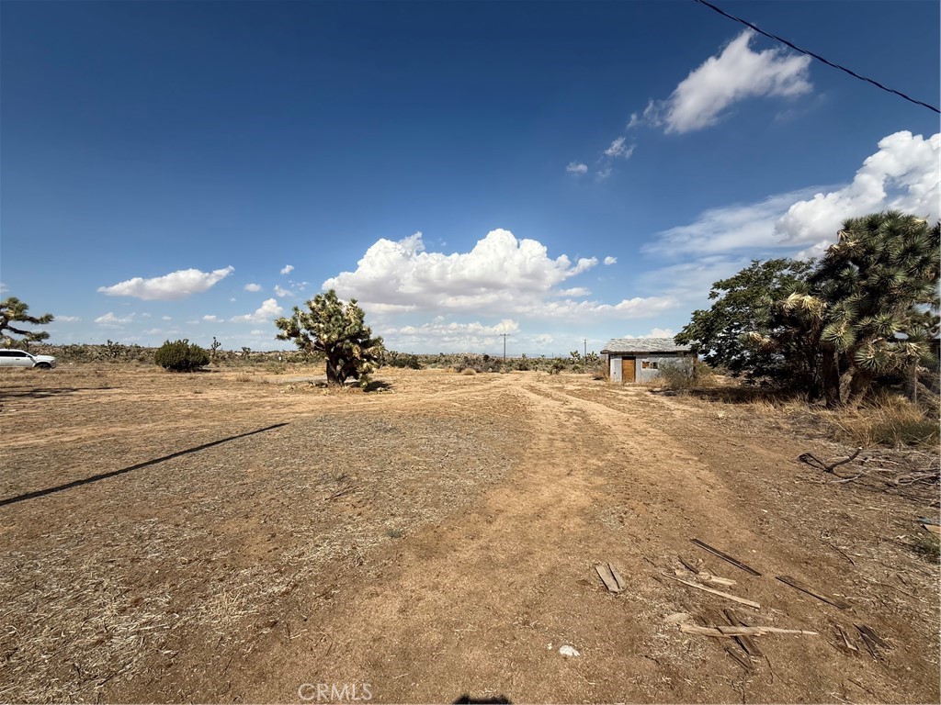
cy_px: 352
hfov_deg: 102.1
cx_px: 470
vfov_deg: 85.7
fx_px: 381
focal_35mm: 14
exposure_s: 1/5155
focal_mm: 2.22
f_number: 2.2
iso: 50
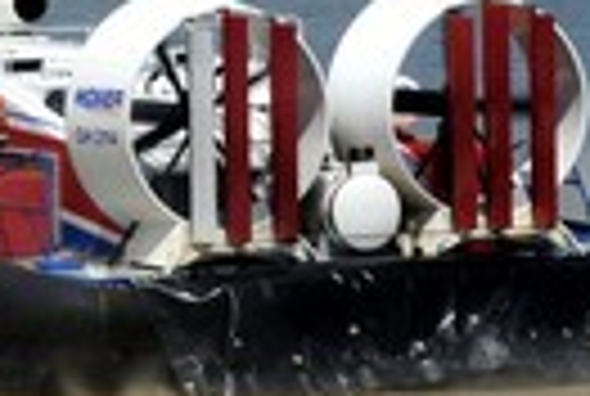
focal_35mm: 390
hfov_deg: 5.3
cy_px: -45
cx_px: 86
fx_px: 6406
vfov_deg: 3.5
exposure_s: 1/400
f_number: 13
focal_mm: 122
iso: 200
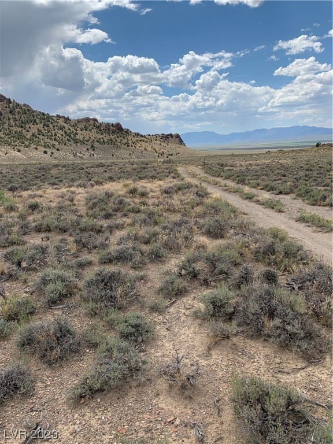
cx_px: 166
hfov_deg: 53.1
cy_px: 222
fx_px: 333
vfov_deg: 67.3
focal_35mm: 26
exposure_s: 1/2755
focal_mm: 4.25
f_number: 1.8
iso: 25
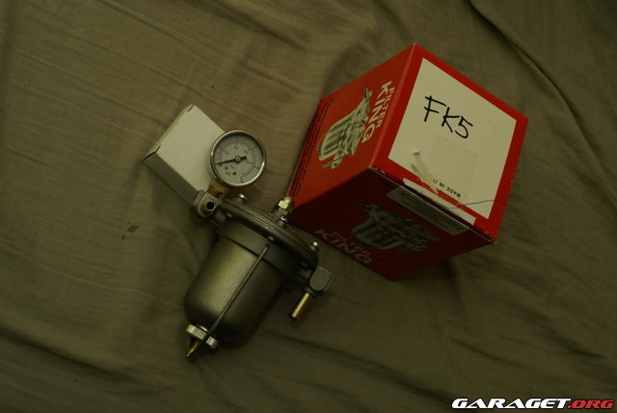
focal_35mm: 75
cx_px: 308
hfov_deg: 27.0
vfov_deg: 18.2
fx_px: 1287
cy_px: 206
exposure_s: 1/80
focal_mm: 50
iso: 100
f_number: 8
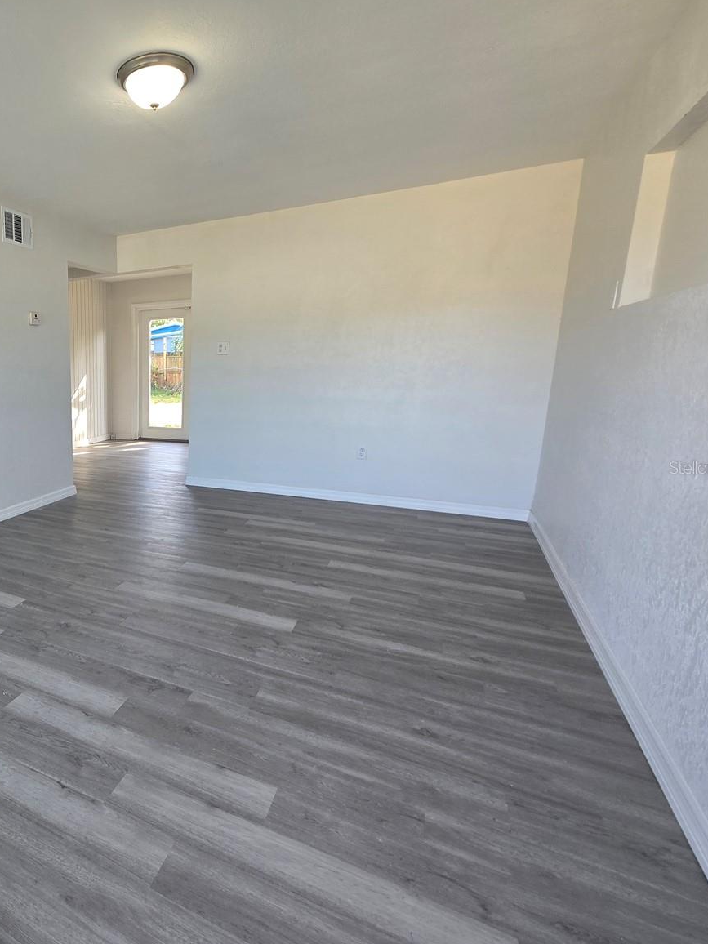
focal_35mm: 18
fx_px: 491
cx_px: 93
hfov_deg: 62.1
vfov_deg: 87.8
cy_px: 467
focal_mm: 2.2
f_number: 2.2
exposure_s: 1/60
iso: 50
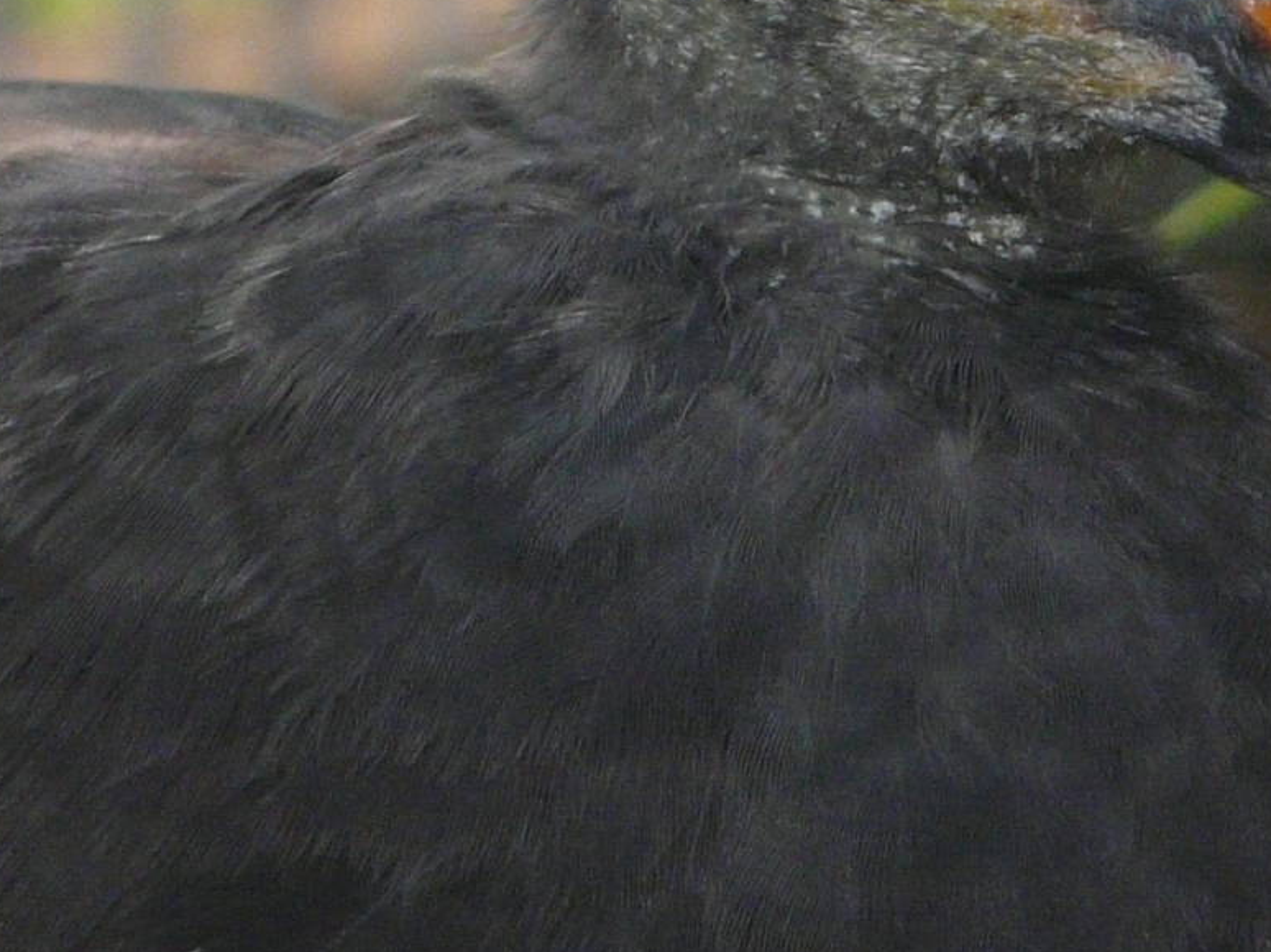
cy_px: 67
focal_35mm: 1658
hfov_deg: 1.2
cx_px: 1107
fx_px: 60858
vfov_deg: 0.9
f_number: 4.2
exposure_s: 1/200
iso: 250
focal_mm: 82.6
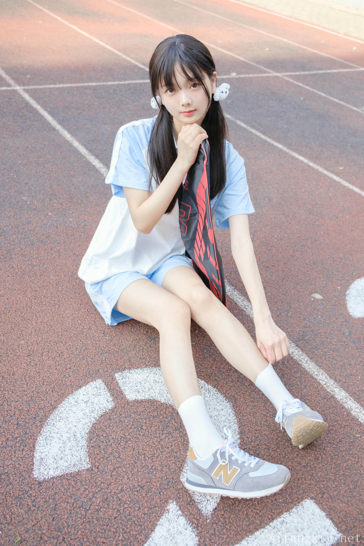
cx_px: 182
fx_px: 531
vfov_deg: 54.4
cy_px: 273
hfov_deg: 37.9
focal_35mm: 35
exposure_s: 1/400
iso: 160
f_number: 2.8
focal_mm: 23
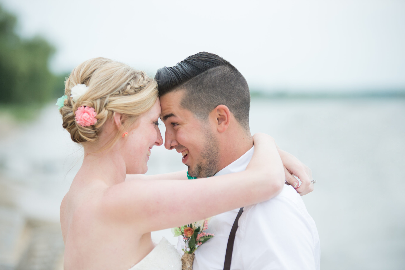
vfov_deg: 9.8
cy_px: 135
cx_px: 202
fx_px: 1576
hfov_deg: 14.6
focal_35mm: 140
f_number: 2.8
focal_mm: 140
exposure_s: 1/4000
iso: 800
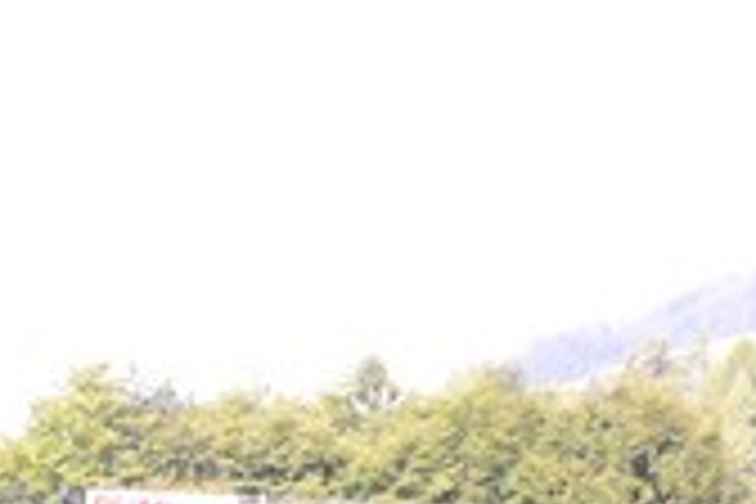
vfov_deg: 6.6
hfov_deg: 9.0
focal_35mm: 201
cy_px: 1069
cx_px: -1210
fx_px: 4221
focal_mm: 22
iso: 1600
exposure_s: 1/320
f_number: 9
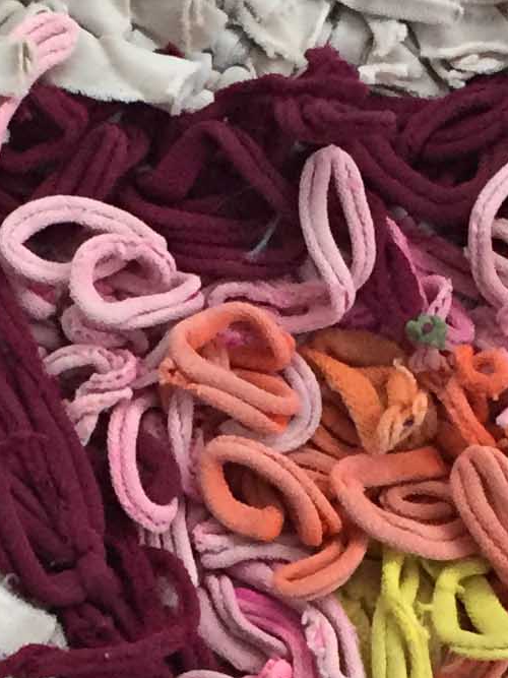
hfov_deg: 10.4
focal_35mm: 142
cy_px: 780
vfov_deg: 13.6
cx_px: 96
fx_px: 2779
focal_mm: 4.15
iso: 200
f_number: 2.2
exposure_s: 1/33
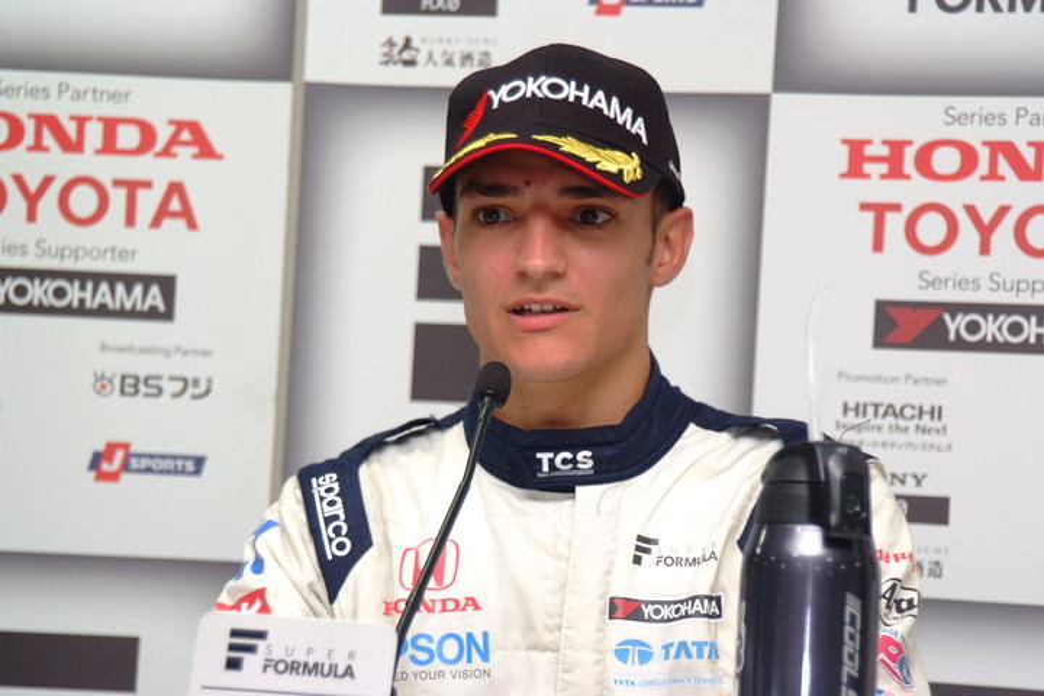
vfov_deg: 8.2
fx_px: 4872
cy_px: 348
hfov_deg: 12.2
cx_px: 522
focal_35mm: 168
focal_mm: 112
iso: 400
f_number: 5.6
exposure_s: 1/125
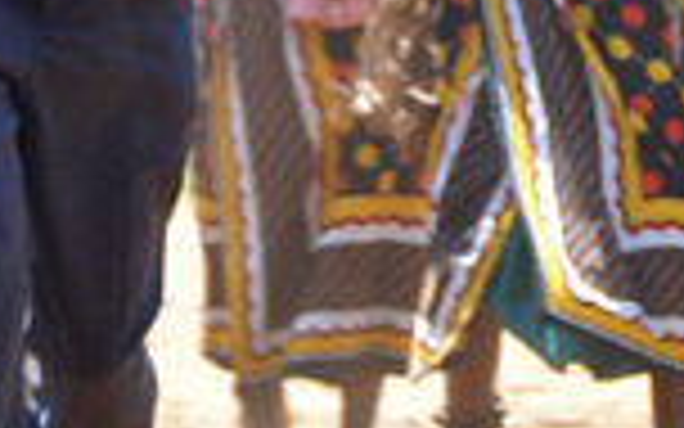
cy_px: 61
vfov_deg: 0.7
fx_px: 37581
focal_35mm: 2016
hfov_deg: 1.0
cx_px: 1386
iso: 220
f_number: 10
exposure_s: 1/100
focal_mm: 200
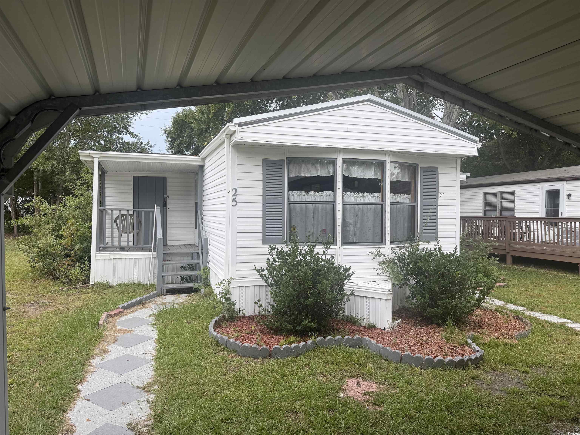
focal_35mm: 24
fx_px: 402
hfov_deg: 71.6
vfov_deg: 56.8
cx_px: 290
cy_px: 218
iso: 80
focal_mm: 6.76
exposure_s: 1/742
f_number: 1.78
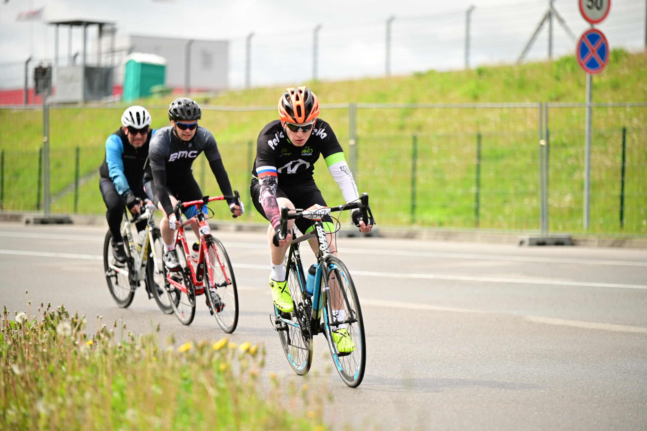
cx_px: 324
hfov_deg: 13.3
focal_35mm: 155
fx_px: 2784
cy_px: 216
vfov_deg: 8.8
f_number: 2.8
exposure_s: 1/1600
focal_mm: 155
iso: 200
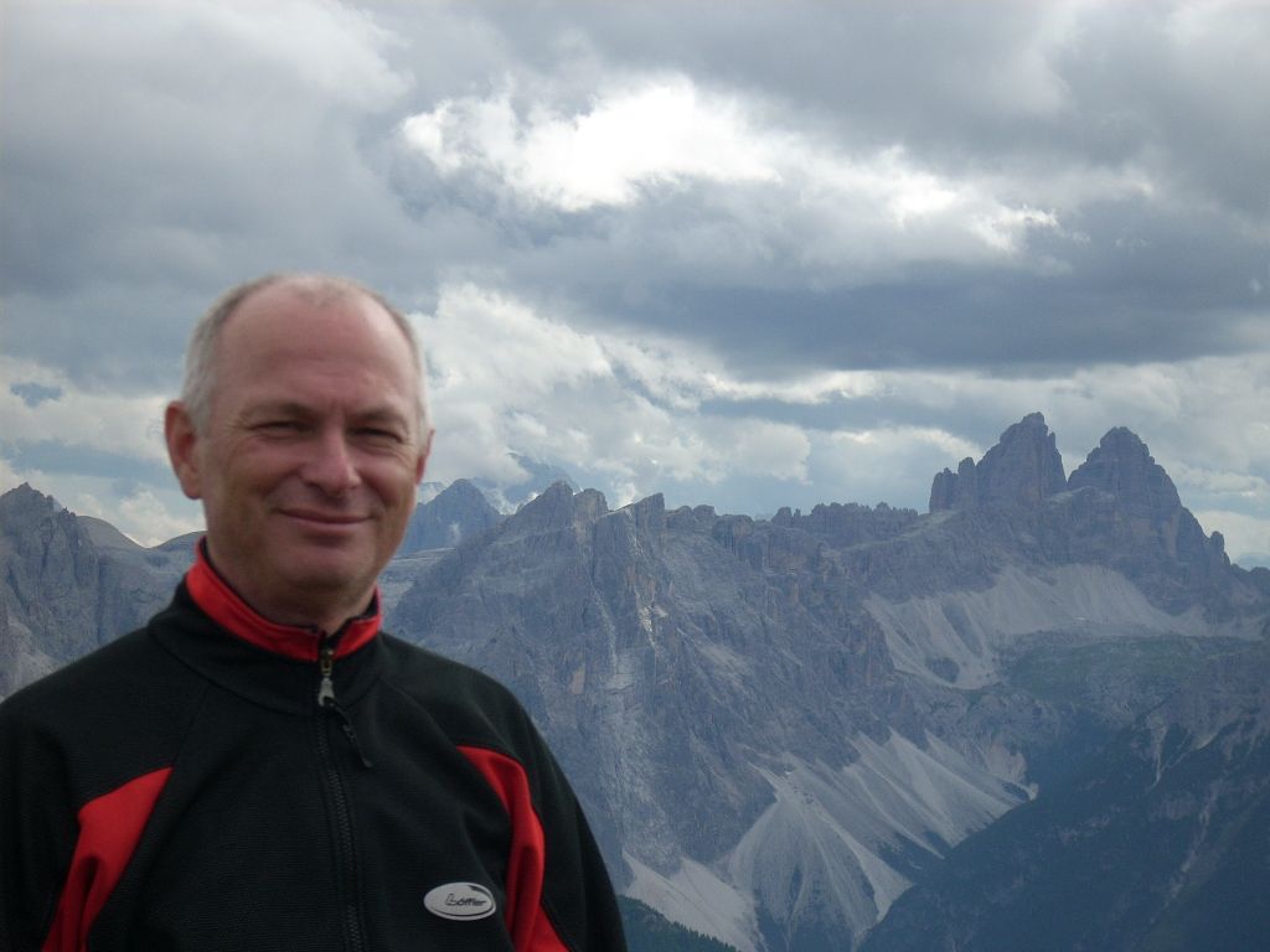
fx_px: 4146
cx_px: 635
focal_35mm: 113
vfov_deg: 13.1
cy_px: 476
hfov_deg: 17.4
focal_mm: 18.6
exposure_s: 1/354
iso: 64
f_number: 5.2
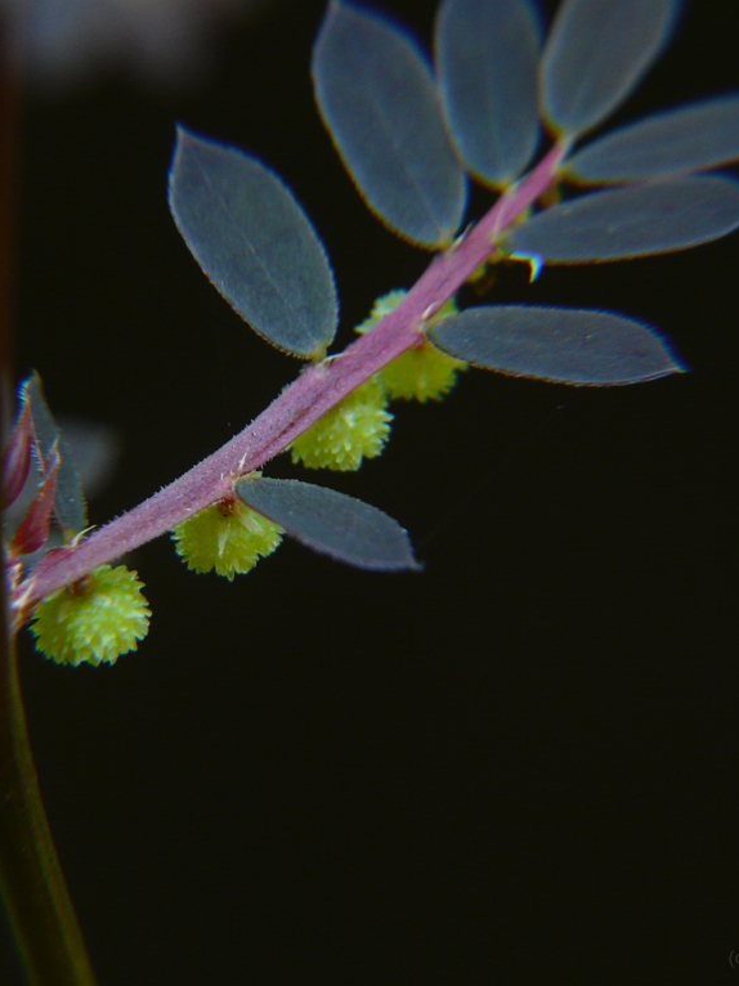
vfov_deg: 17.7
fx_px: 3161
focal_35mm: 111
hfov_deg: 13.3
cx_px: 241
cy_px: 493
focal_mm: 13.6
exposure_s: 1/80
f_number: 3.2
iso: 100
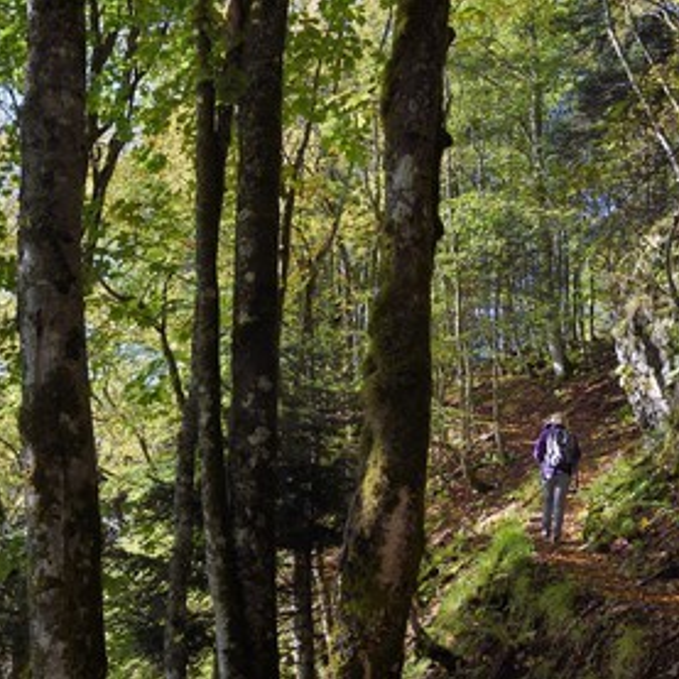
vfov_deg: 41.9
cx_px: 333
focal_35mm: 40
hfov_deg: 41.9
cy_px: 341
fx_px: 888
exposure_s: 1/320
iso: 400
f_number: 6.3
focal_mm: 31
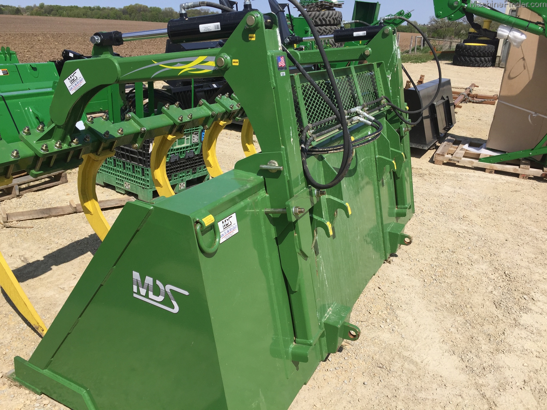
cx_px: 274
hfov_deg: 61.7
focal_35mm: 29
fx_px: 458
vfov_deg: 48.2
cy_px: 205
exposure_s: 1/3049
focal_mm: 4.15
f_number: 2.2
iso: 32
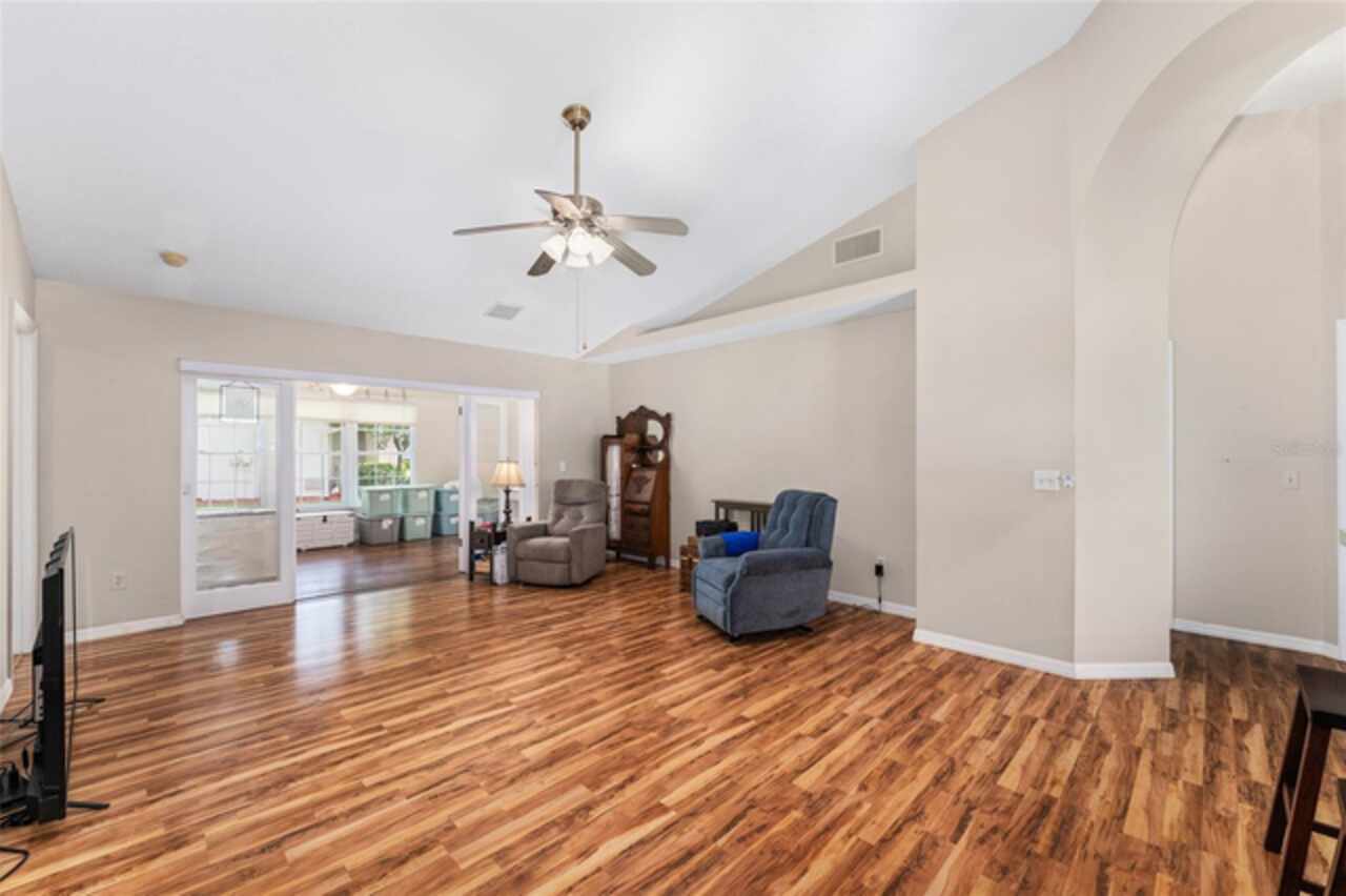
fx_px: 523
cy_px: 448
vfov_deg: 81.1
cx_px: 673
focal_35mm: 14
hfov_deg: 104.3
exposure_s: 1/13
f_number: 8
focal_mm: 14
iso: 500
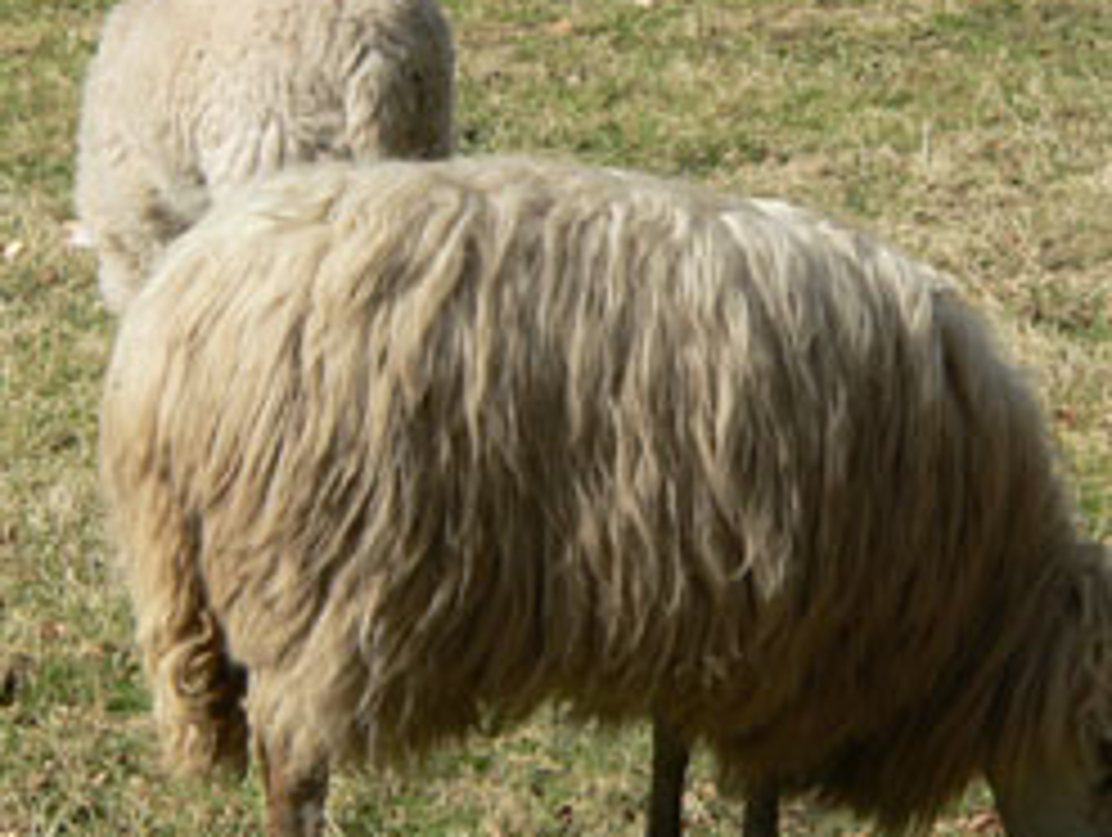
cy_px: 477
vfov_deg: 4.1
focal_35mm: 364
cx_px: 684
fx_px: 11710
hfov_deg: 5.4
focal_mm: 33.3
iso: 100
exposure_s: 1/160
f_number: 8
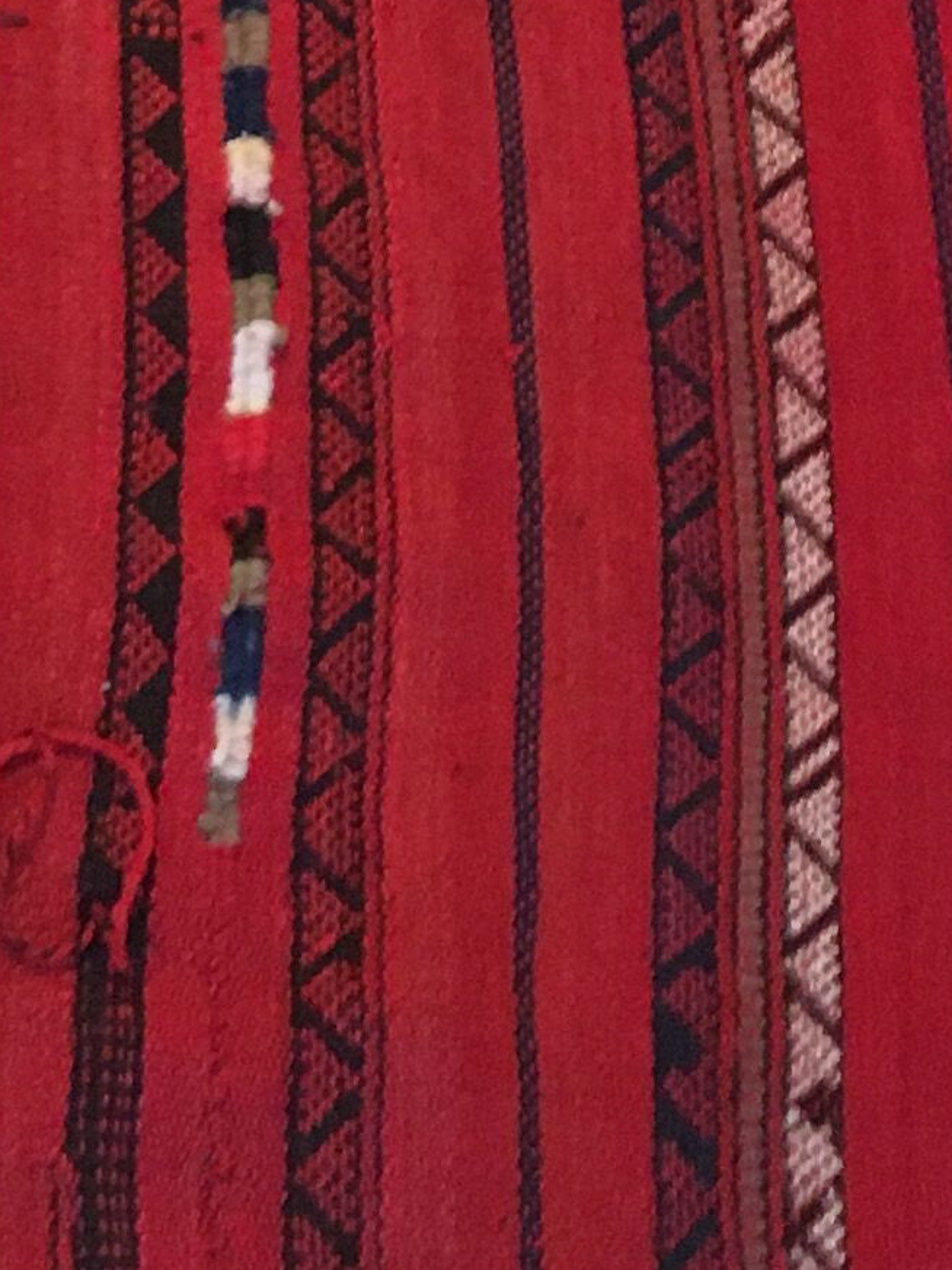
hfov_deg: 11.0
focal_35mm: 134
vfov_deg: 13.5
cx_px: 231
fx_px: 4917
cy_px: -857
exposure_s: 1/17
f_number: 2.2
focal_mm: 4.15
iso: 400
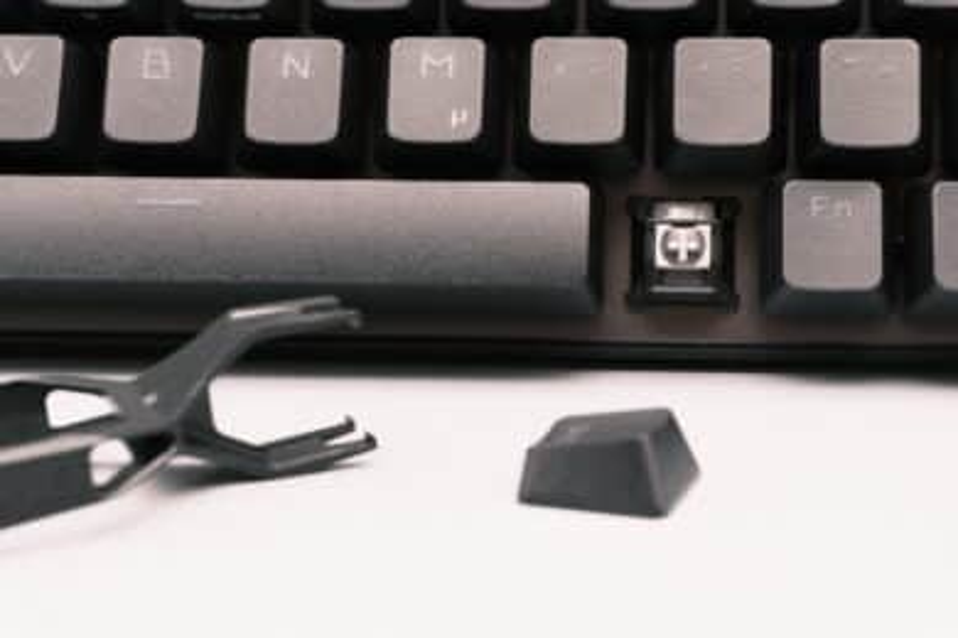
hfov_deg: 27.0
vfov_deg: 18.2
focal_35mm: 75
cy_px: 319
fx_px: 1996
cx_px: 479
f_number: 8
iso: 3200
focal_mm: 50
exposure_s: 1/120
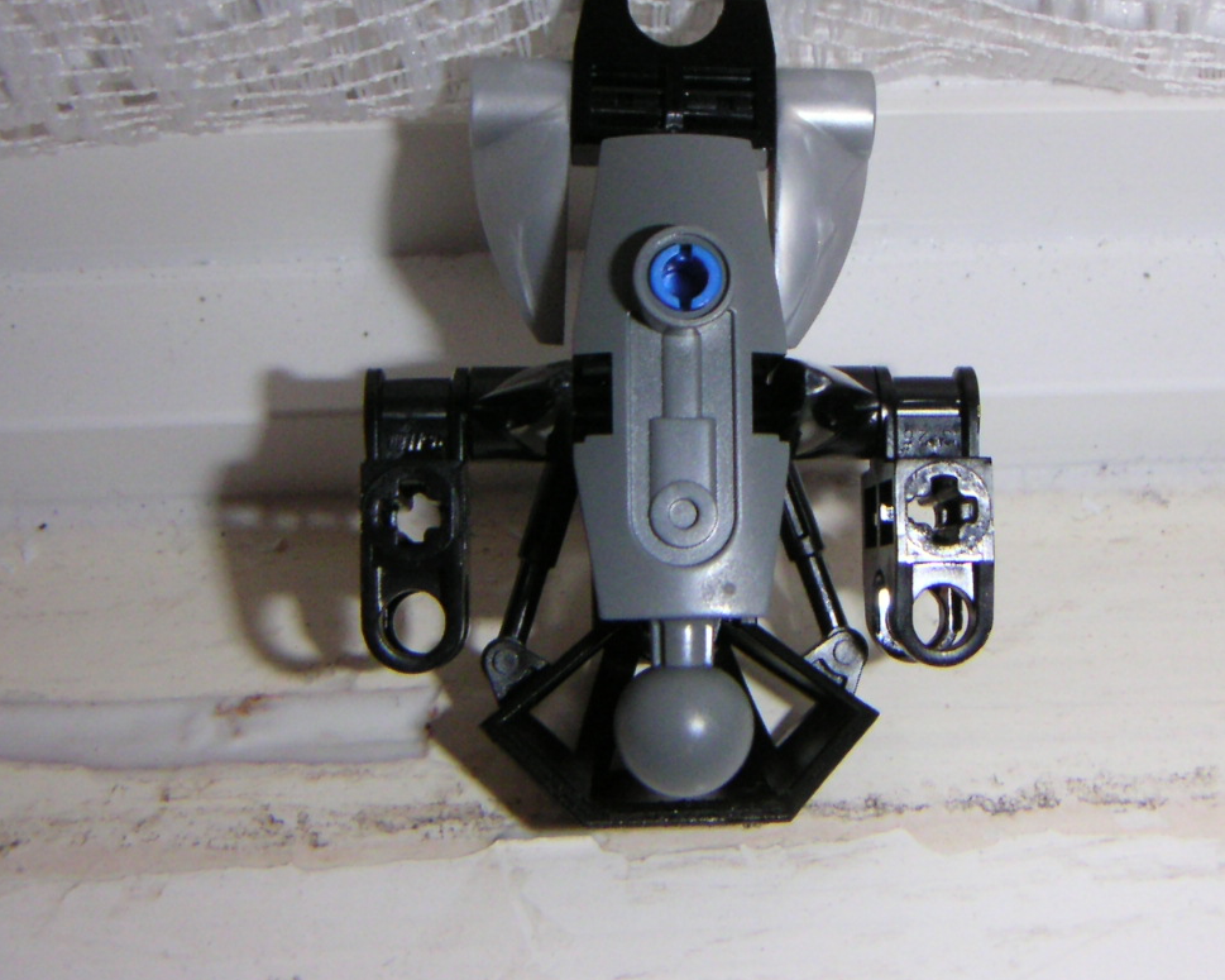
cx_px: 641
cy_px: 381
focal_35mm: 49
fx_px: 1776
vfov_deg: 30.7
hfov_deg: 38.0
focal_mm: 5
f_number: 6.7
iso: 200
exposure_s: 1/45
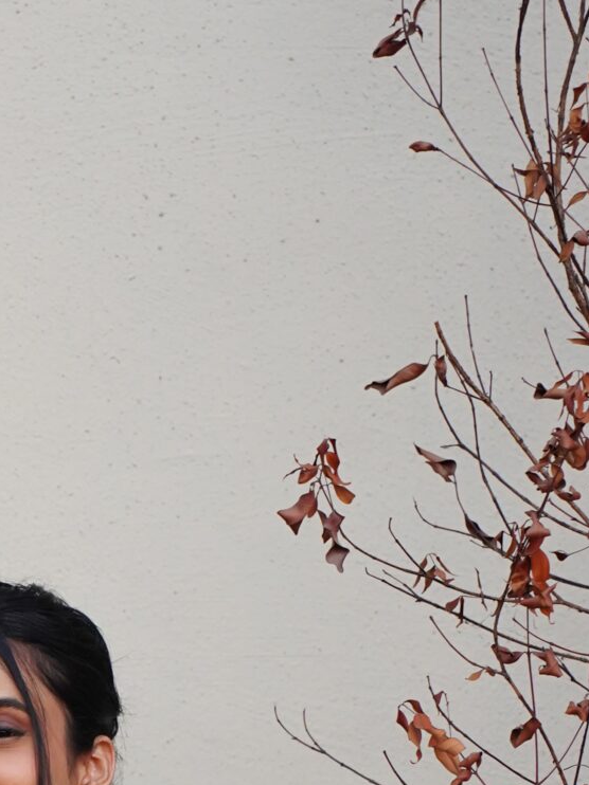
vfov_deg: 8.1
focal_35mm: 239
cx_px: -234
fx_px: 5425
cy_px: 1151
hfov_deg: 6.2
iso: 1250
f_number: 3.5
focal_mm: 72
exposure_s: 1/320
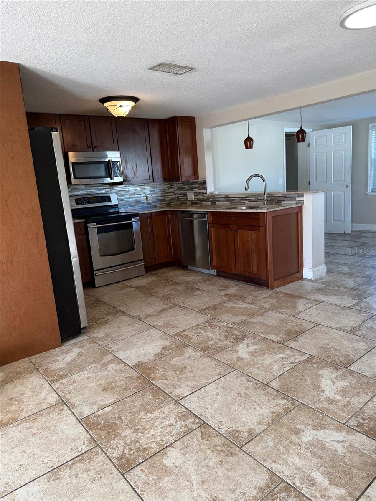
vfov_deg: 71.6
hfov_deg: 56.8
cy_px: 250
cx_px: 188
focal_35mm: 24
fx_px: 348
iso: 100
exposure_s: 1/120
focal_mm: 6.76
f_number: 1.78
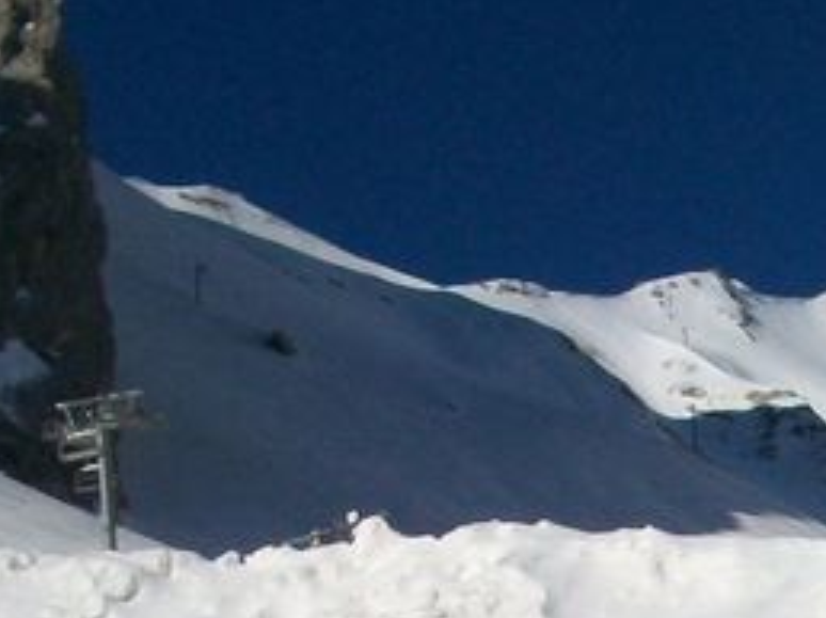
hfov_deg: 15.1
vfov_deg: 11.4
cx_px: 1151
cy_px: 986
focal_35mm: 123
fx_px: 2932
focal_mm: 5.7
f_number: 5.5
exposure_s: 1/1401
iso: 80
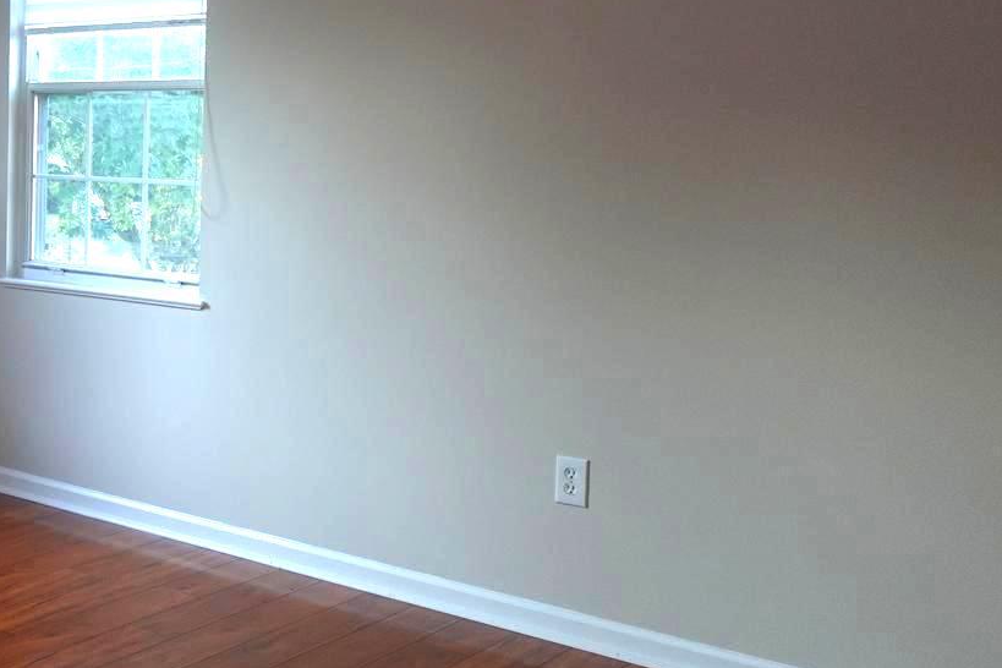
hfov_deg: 34.5
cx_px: -83
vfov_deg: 26.9
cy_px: 234
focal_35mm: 50
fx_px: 1392
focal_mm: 7.6
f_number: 2
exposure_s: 1/80
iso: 250
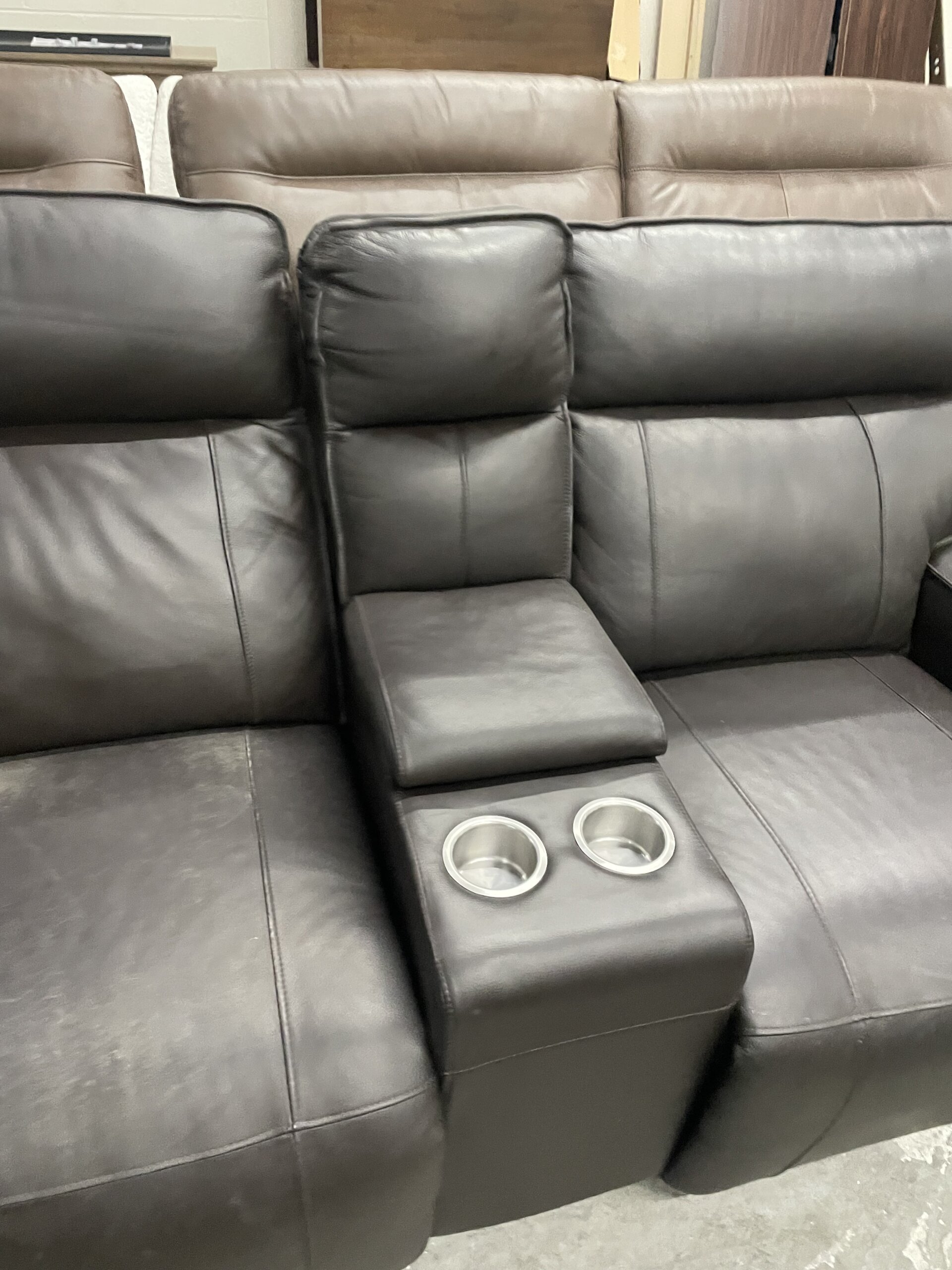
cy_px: 635
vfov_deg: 67.3
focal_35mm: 26
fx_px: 953
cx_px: 476
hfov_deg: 53.1
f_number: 1.6
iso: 640
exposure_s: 1/40
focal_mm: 4.2
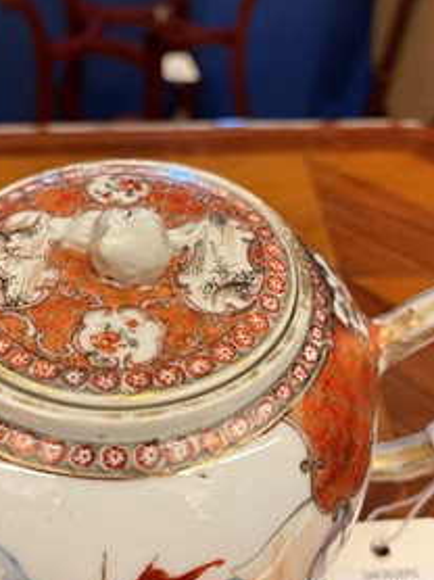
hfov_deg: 39.2
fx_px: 603
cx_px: 148
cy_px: 294
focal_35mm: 36
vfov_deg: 51.4
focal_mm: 5.1
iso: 200
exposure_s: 1/50
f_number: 1.6
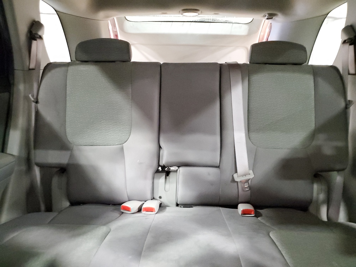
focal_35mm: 26
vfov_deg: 53.1
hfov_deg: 67.3
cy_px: 134
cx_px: 178
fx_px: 267
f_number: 1.5
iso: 1020
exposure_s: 1/10
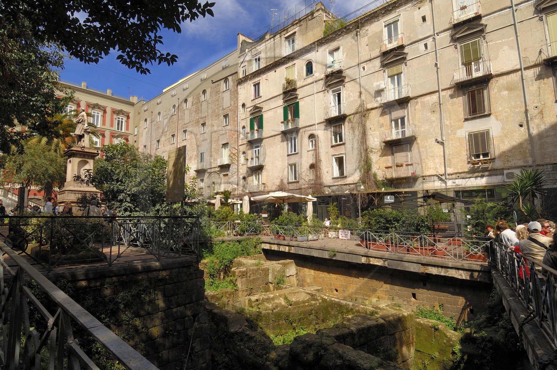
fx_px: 278
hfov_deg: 90.1
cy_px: 185
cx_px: 278
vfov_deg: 67.2
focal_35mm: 18
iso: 100
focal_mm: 12
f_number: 9.5
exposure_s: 1/160
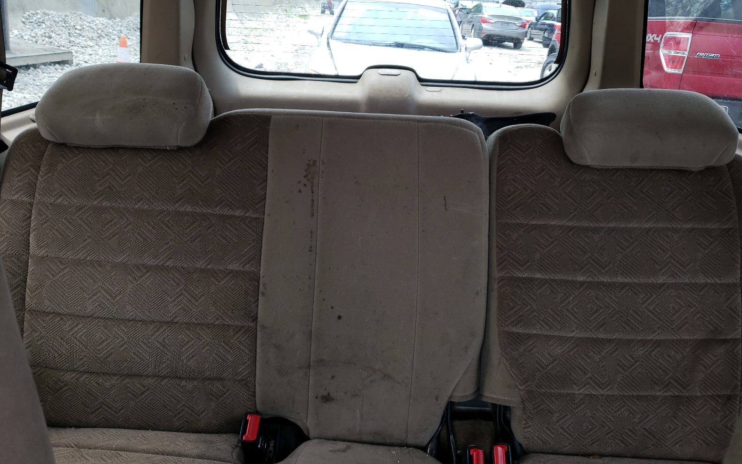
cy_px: 205
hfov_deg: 66.5
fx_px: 566
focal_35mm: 28
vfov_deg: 44.4
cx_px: 376
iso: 50
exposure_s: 1/106
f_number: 1.5
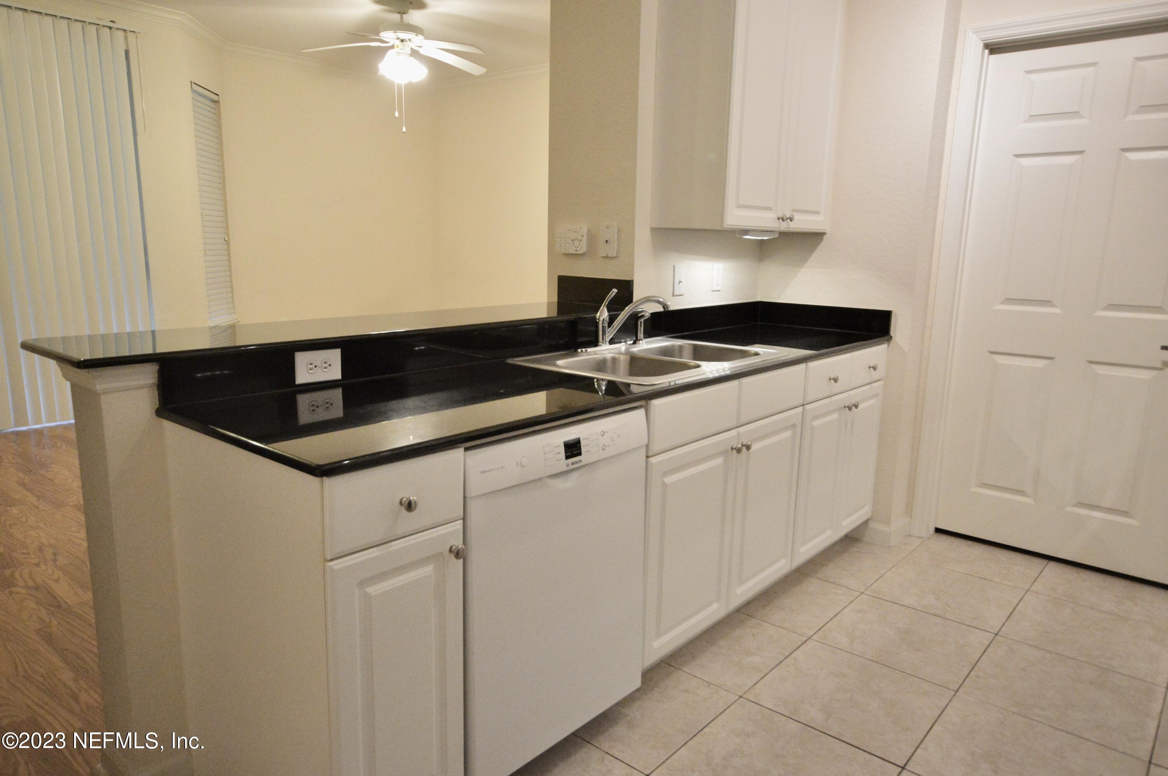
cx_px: 584
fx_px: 778
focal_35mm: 24
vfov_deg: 53.0
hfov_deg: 73.8
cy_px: 388
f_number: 5
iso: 3200
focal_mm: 16
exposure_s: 1/50
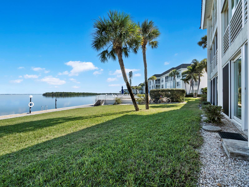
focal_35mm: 14
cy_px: 94
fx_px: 101
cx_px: 124
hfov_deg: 102.0
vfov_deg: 85.7
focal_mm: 7
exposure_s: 1/200
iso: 400
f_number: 10
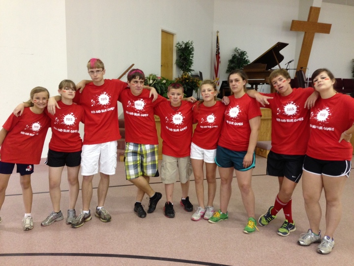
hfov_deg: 55.4
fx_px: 337
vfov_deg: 42.9
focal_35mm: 33
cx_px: 177
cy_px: 133
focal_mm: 4.13
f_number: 2.4
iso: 160
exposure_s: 1/20
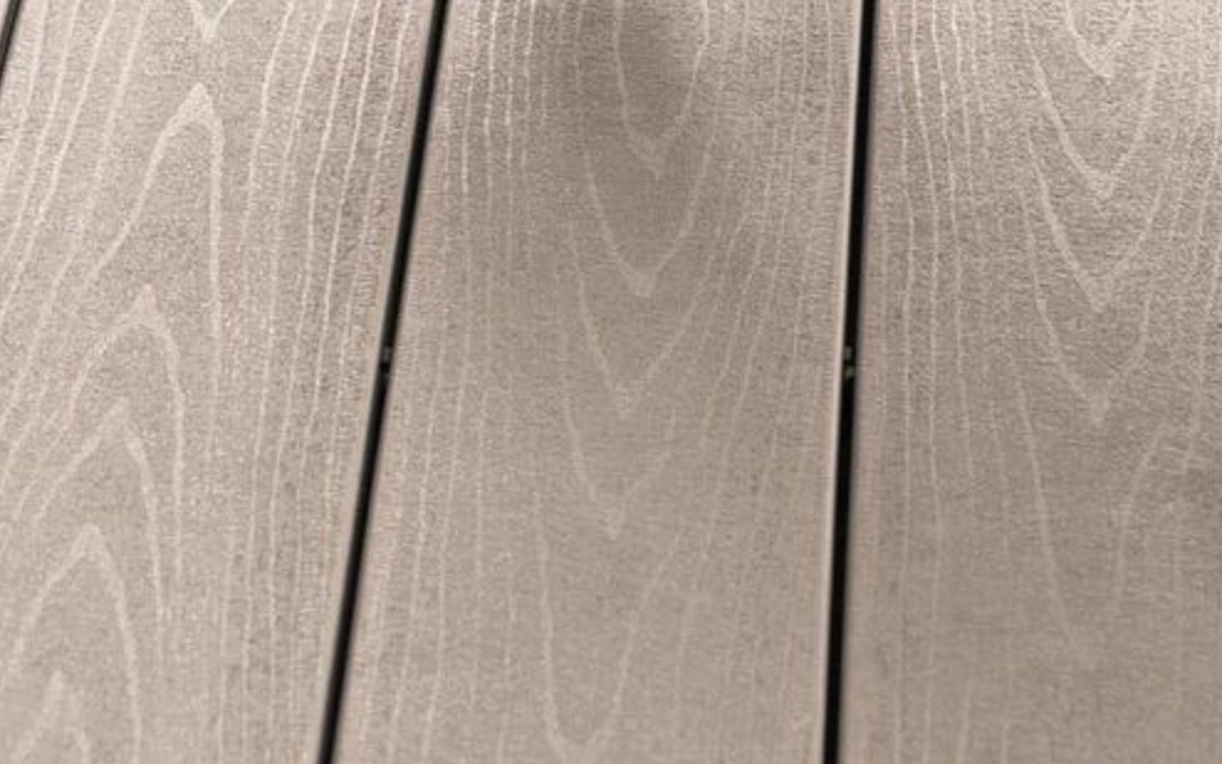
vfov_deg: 3.8
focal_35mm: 346
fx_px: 11526
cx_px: 596
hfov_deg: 6.1
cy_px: 54
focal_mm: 140
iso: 200
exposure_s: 1/15
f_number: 14
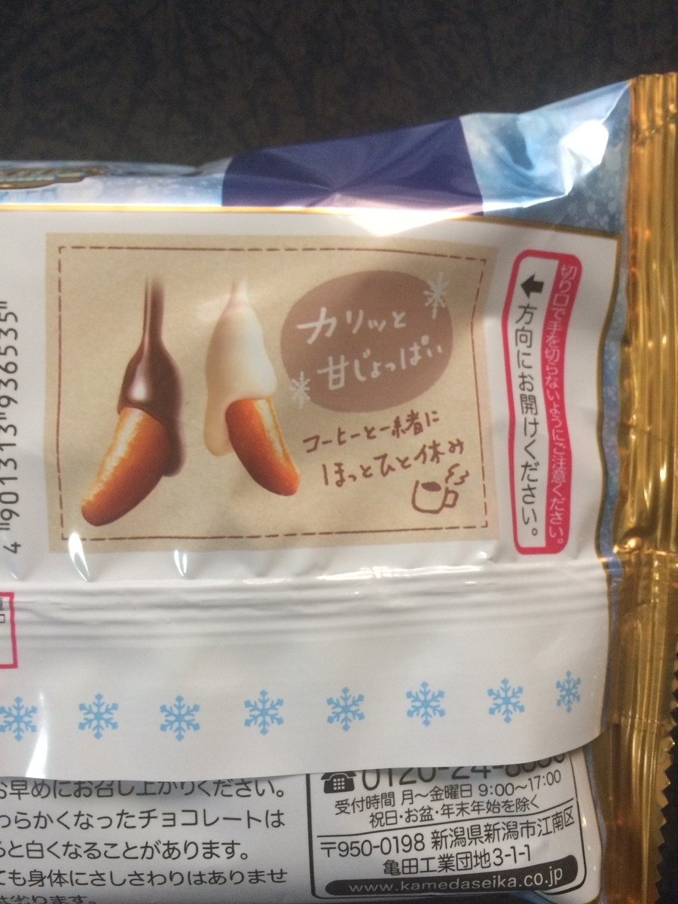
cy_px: 452
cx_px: 339
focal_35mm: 29
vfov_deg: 61.7
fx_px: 757
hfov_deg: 48.2
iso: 160
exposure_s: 1/30
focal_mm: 4.15
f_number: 2.2
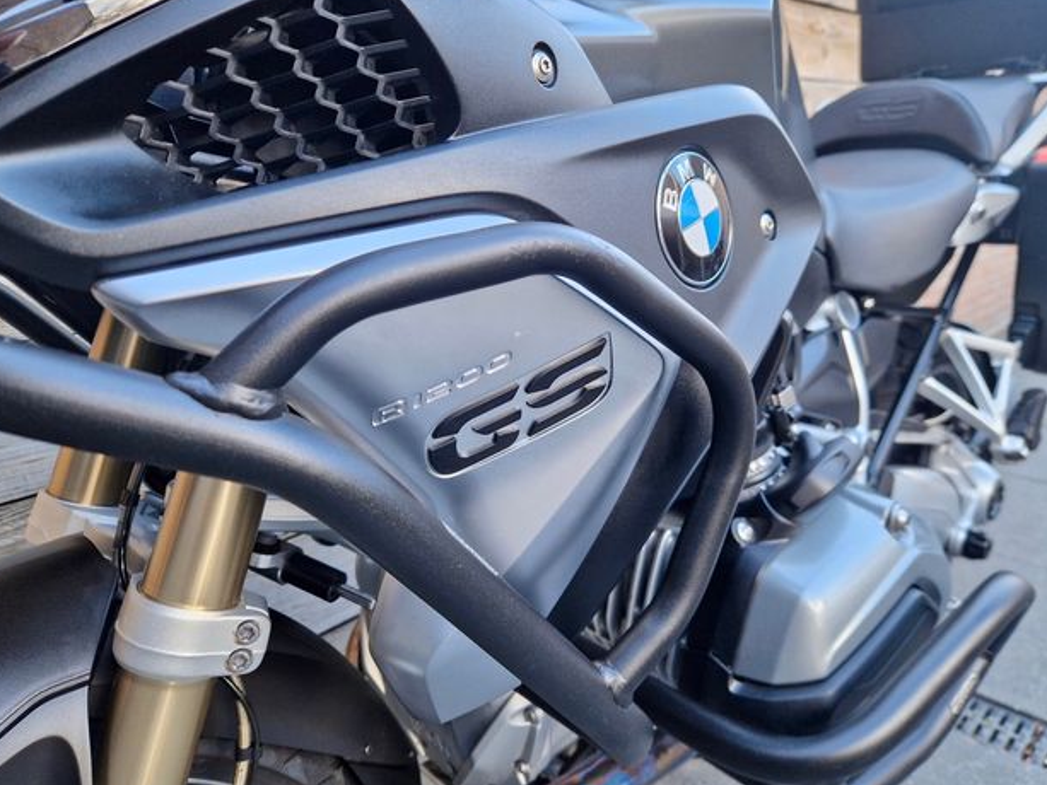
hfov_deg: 71.6
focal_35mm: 24
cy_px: 391
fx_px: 726
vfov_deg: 56.8
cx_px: 535
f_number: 1.8
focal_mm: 5.4
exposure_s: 1/180
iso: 125
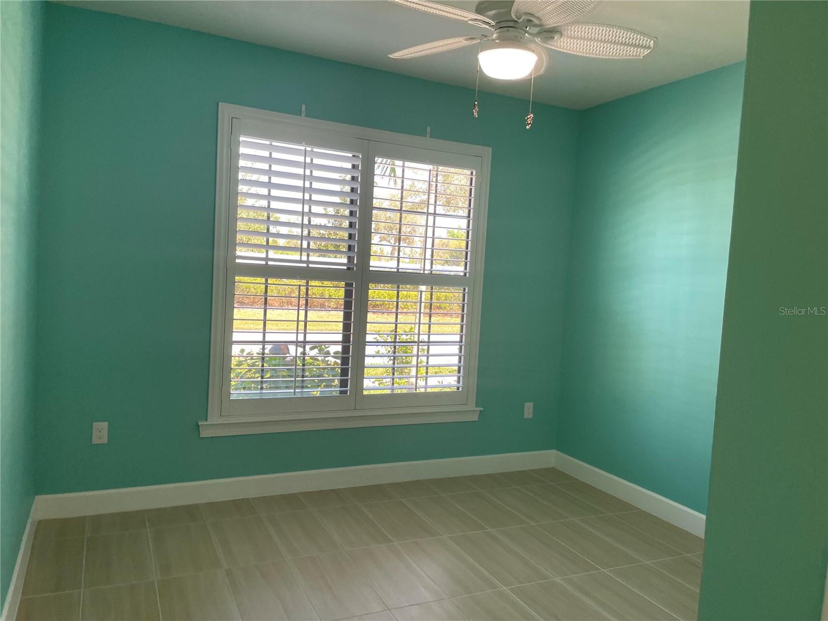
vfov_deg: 53.1
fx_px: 622
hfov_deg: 67.3
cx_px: 414
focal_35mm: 26
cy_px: 310
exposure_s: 1/120
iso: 40
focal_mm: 4.2
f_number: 1.6
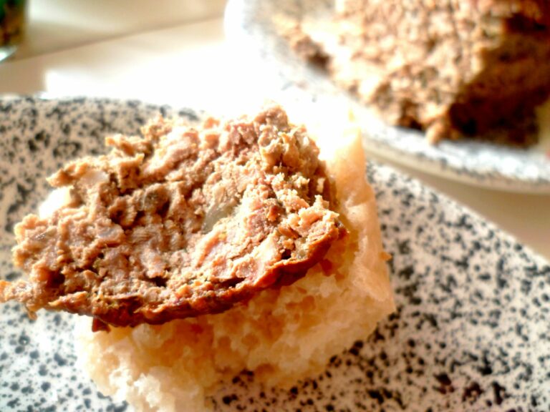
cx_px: 275
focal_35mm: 28
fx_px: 445
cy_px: 206
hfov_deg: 63.4
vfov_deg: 49.7
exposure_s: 1/30
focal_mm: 5
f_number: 2.8
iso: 125
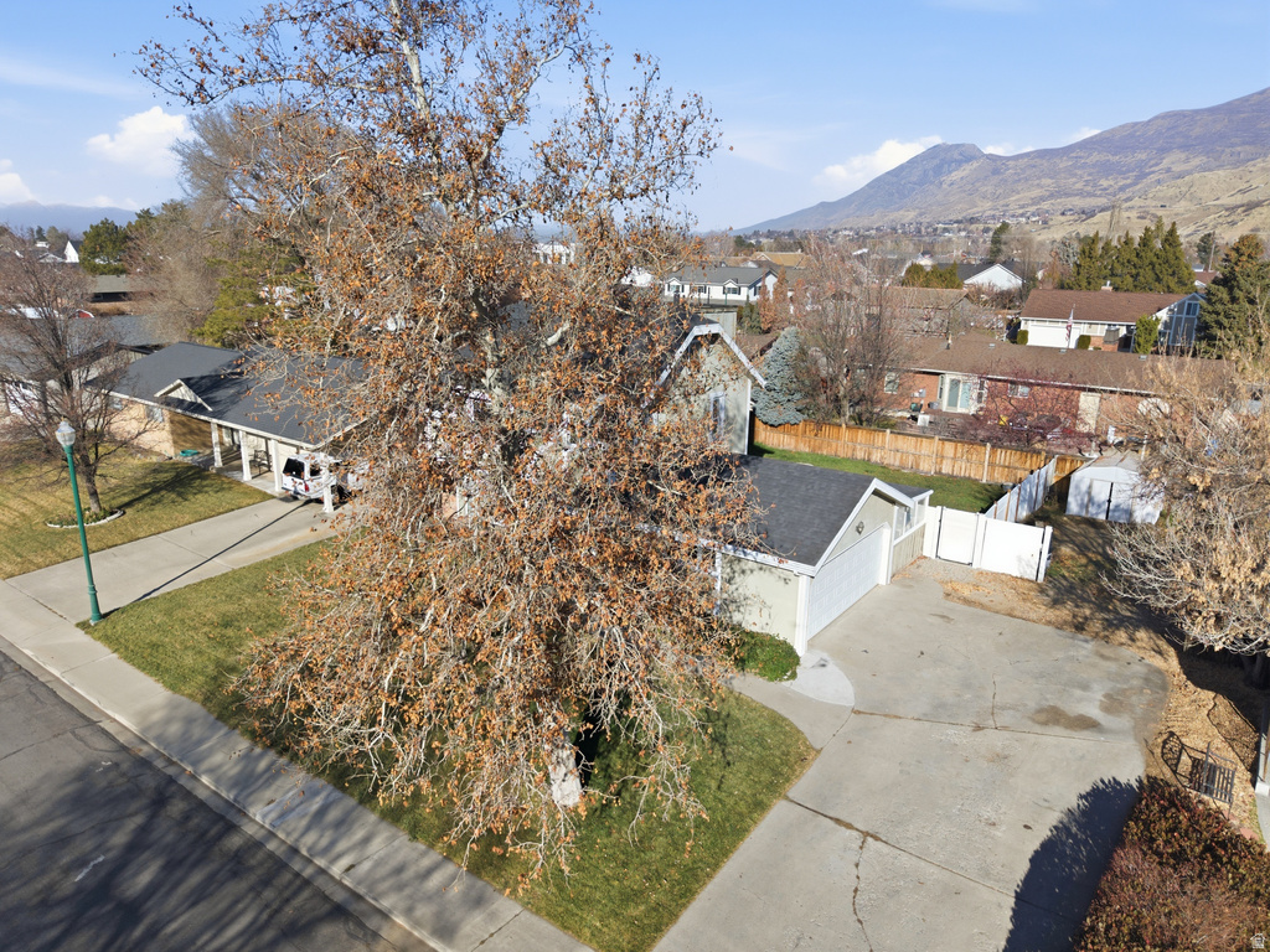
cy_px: 476
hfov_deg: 71.6
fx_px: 881
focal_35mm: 24
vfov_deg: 56.8
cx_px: 635
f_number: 1.8
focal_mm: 8.7
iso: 150
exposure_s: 1/4000
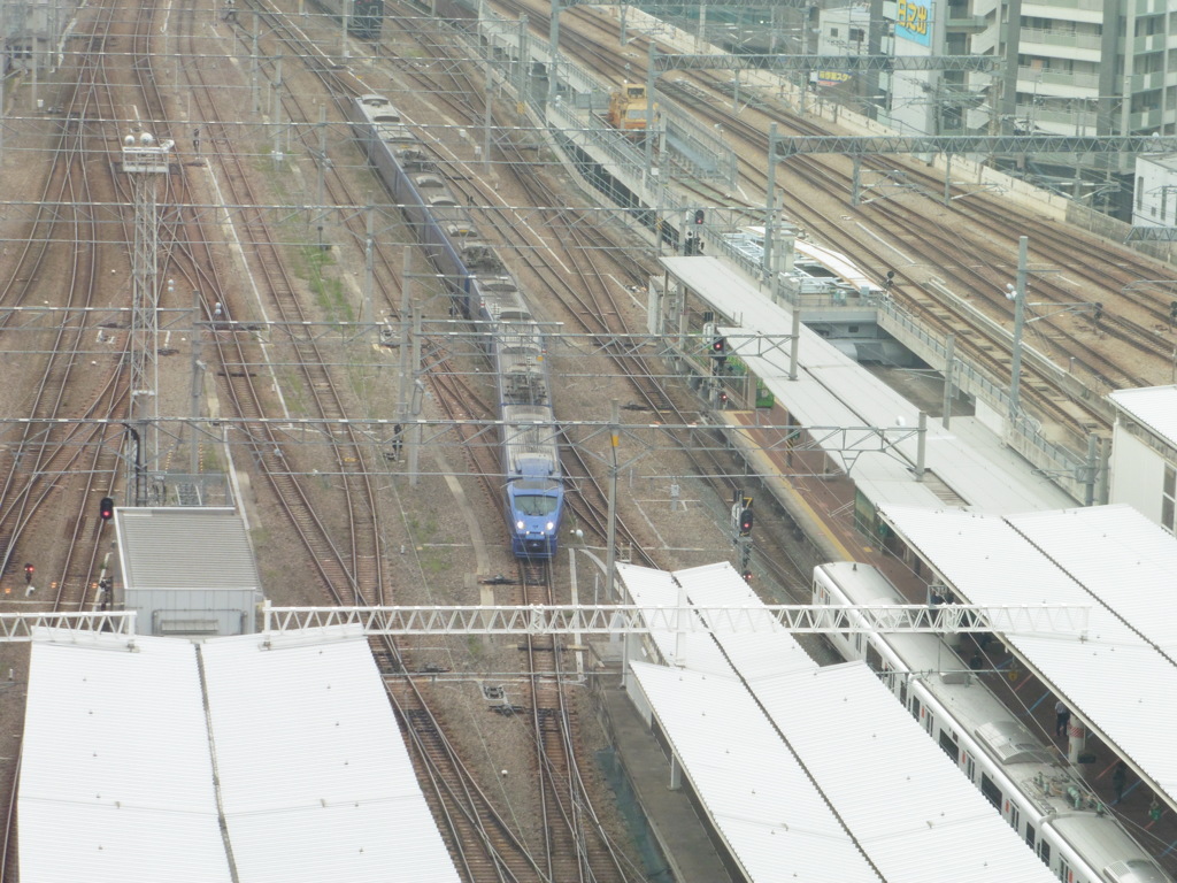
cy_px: 442
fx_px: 4658
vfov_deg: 10.8
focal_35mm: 137
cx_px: 588
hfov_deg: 14.4
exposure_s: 1/80
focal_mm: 24.4
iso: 200
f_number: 5.4
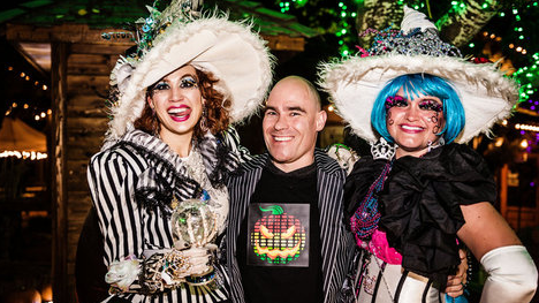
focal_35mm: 43
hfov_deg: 47.4
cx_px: 272
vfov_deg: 27.7
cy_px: 154
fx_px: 614
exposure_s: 1/50
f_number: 2.8
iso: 400
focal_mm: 40
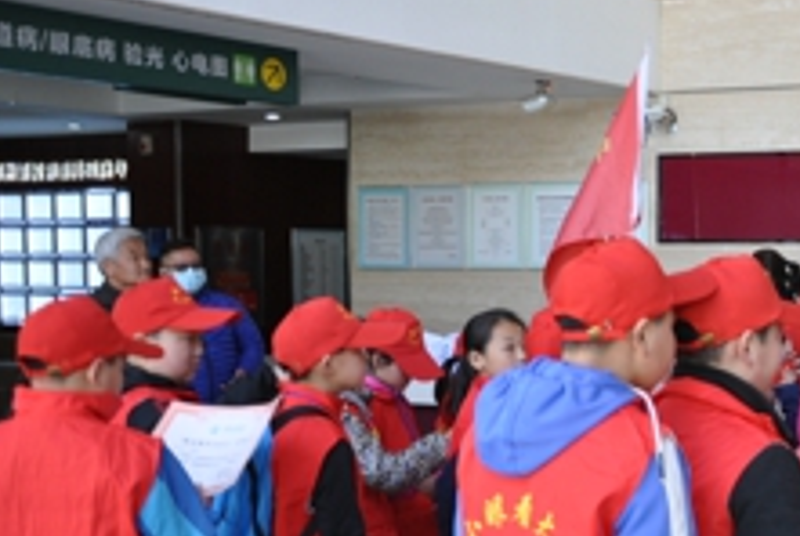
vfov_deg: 20.3
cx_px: 977
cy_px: 386
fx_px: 1491
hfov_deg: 26.5
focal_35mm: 67
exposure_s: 1/60
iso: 450
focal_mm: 18
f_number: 4
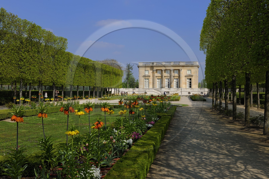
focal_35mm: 44
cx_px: 134
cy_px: 90
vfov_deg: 30.5
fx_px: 329
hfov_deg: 44.5
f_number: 10
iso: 100
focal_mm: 44
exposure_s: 1/125
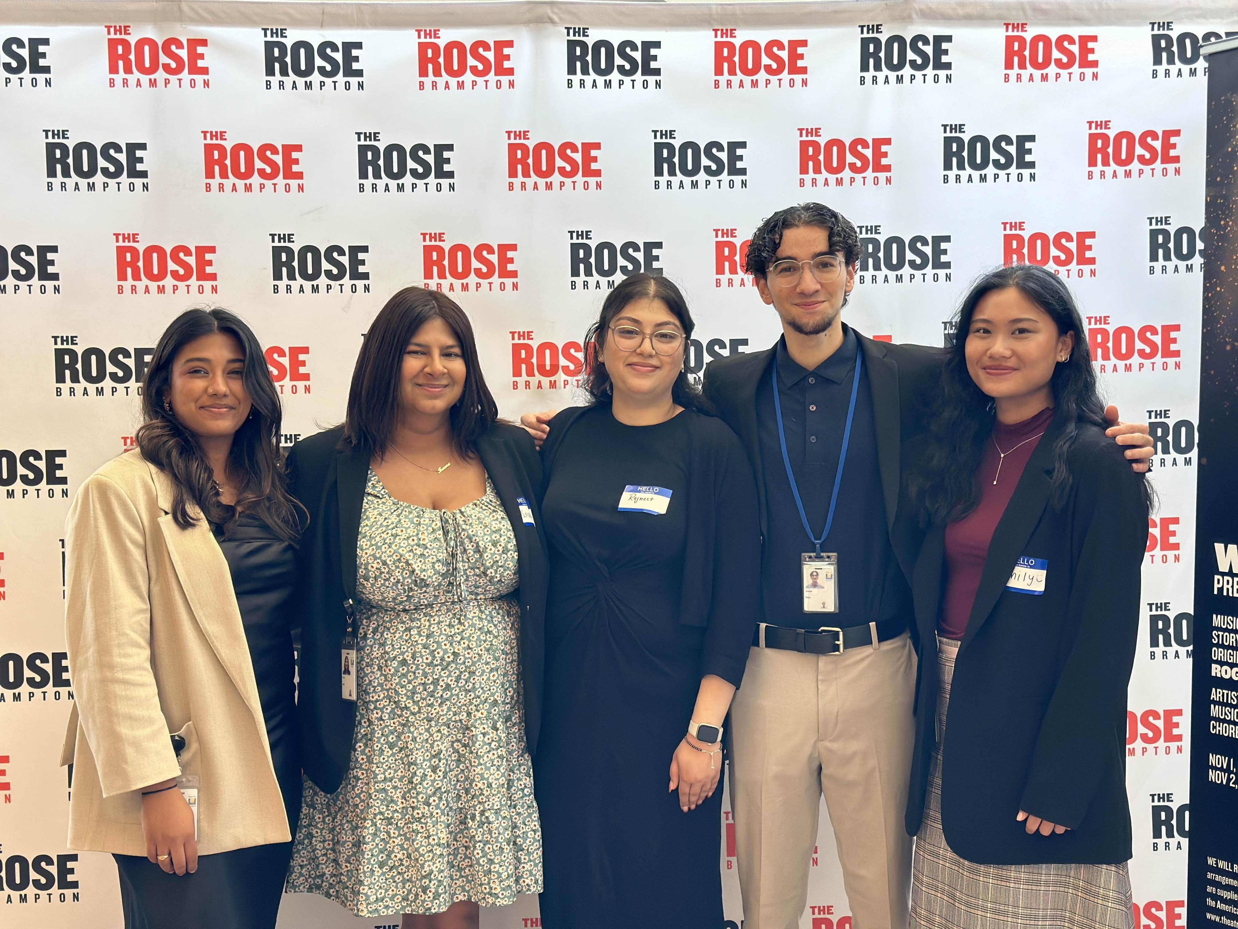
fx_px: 1717
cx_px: 619
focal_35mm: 48
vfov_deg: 30.3
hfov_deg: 39.7
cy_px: 464
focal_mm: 6.86
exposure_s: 1/121
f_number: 1.78
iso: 125
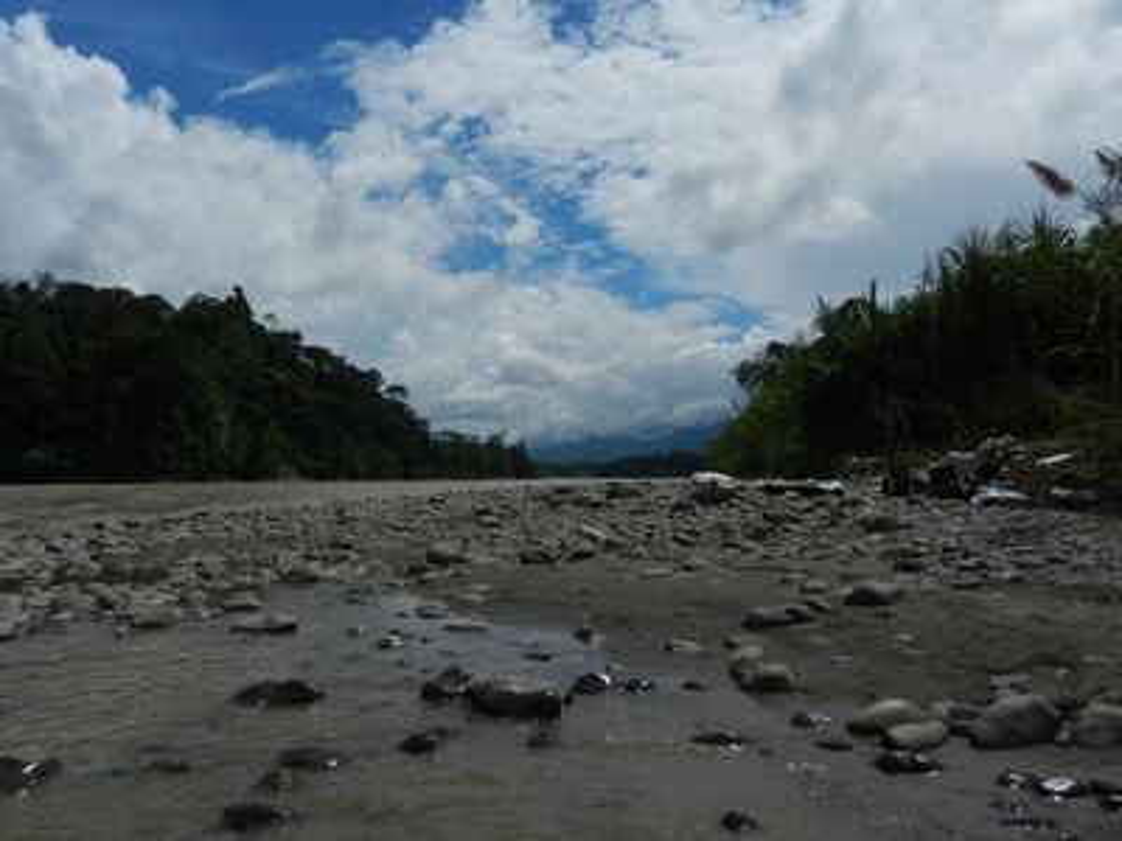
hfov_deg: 69.4
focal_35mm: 25
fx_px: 810
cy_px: 420
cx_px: 561
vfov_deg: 54.9
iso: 160
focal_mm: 4.5
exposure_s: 1/1600
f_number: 7
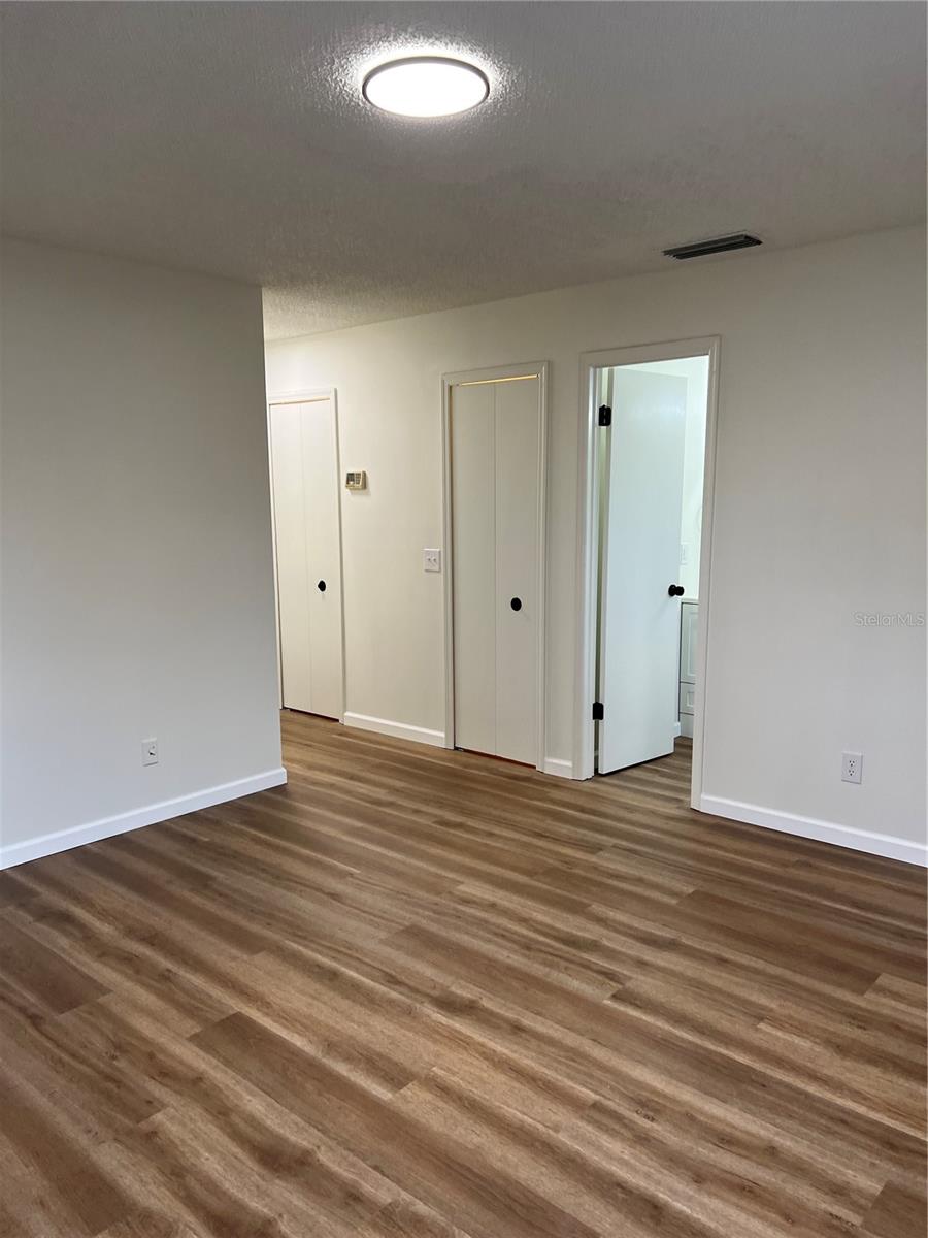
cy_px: 619
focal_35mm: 26
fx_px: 929
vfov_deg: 67.3
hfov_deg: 53.1
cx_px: 464
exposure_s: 1/120
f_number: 1.5
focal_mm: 5.7
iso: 100
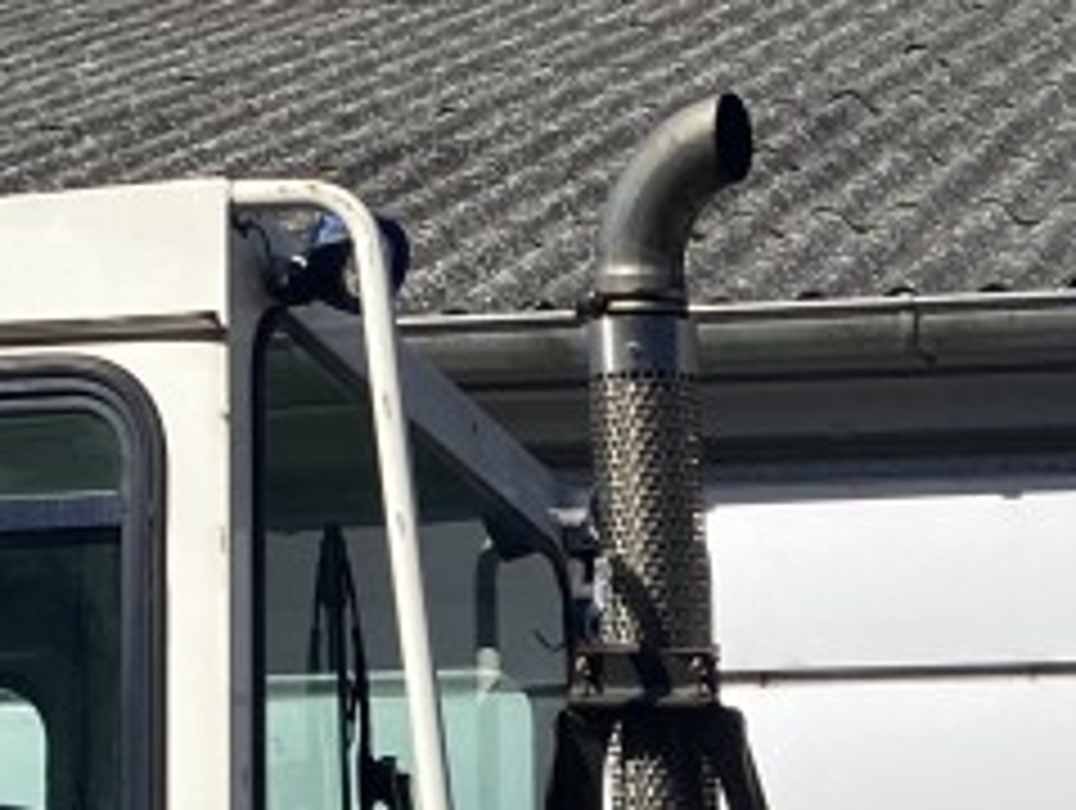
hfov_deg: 13.7
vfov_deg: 10.2
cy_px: 1390
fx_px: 4327
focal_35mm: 139
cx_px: 1369
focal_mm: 4.25
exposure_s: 1/4274
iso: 32
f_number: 1.8
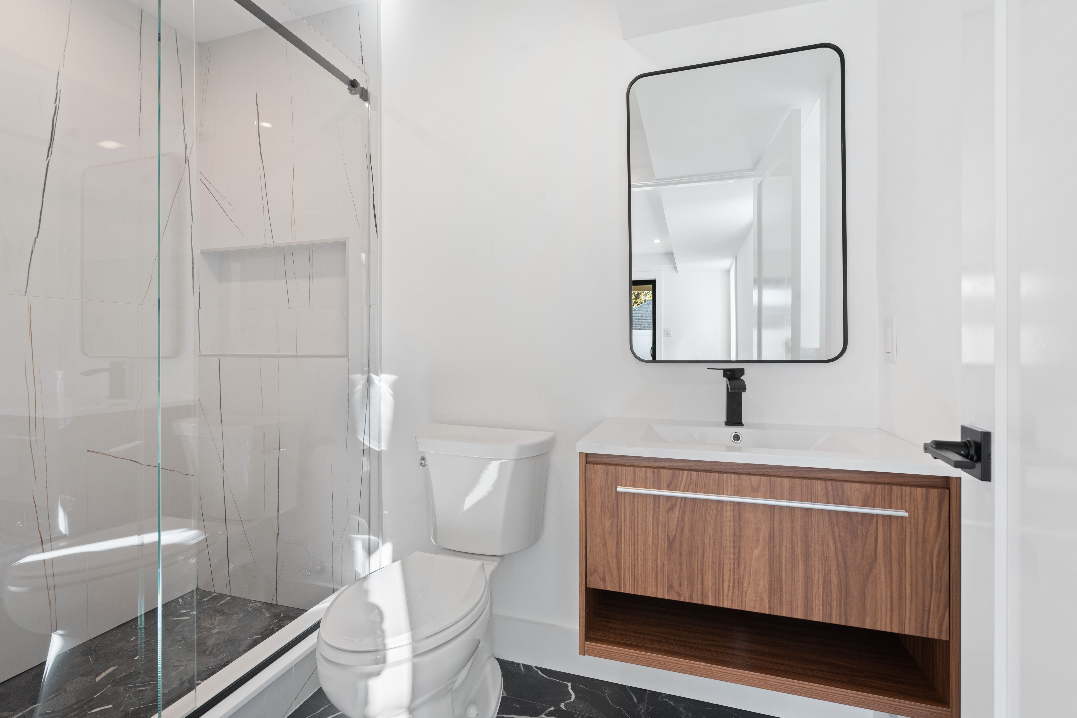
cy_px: 359
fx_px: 479
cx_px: 538
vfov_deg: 73.7
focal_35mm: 16
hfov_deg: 96.7
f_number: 8
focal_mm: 16
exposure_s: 1/3
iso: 100
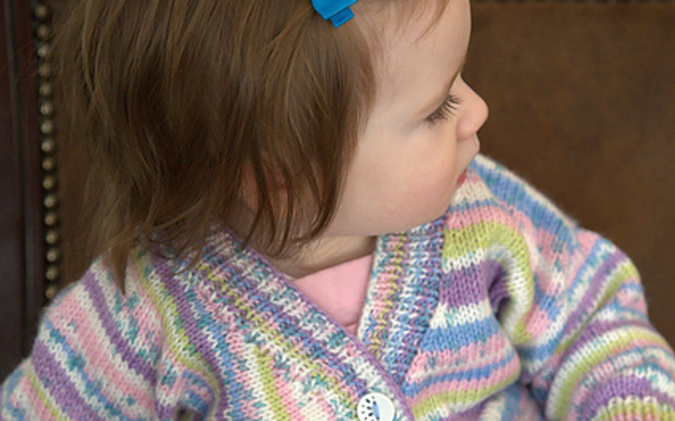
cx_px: 338
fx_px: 1949
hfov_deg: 19.7
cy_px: 332
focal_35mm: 106
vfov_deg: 12.3
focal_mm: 70
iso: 2000
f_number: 5
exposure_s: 1/100
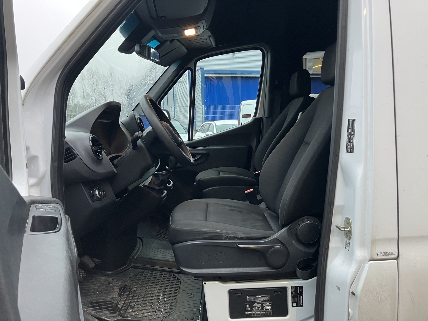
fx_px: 346
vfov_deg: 49.7
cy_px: 160
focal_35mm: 28
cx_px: 214
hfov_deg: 63.4
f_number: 1.8
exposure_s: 1/50
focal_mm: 3.99
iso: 125
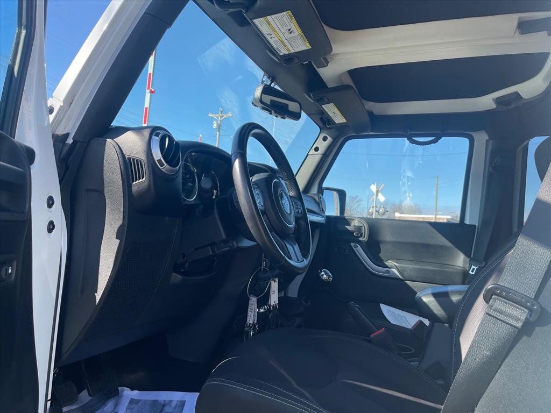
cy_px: 206
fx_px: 414
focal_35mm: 26
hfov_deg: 67.3
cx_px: 276
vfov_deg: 53.1
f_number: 1.6
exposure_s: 1/938
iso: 32
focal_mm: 5.1
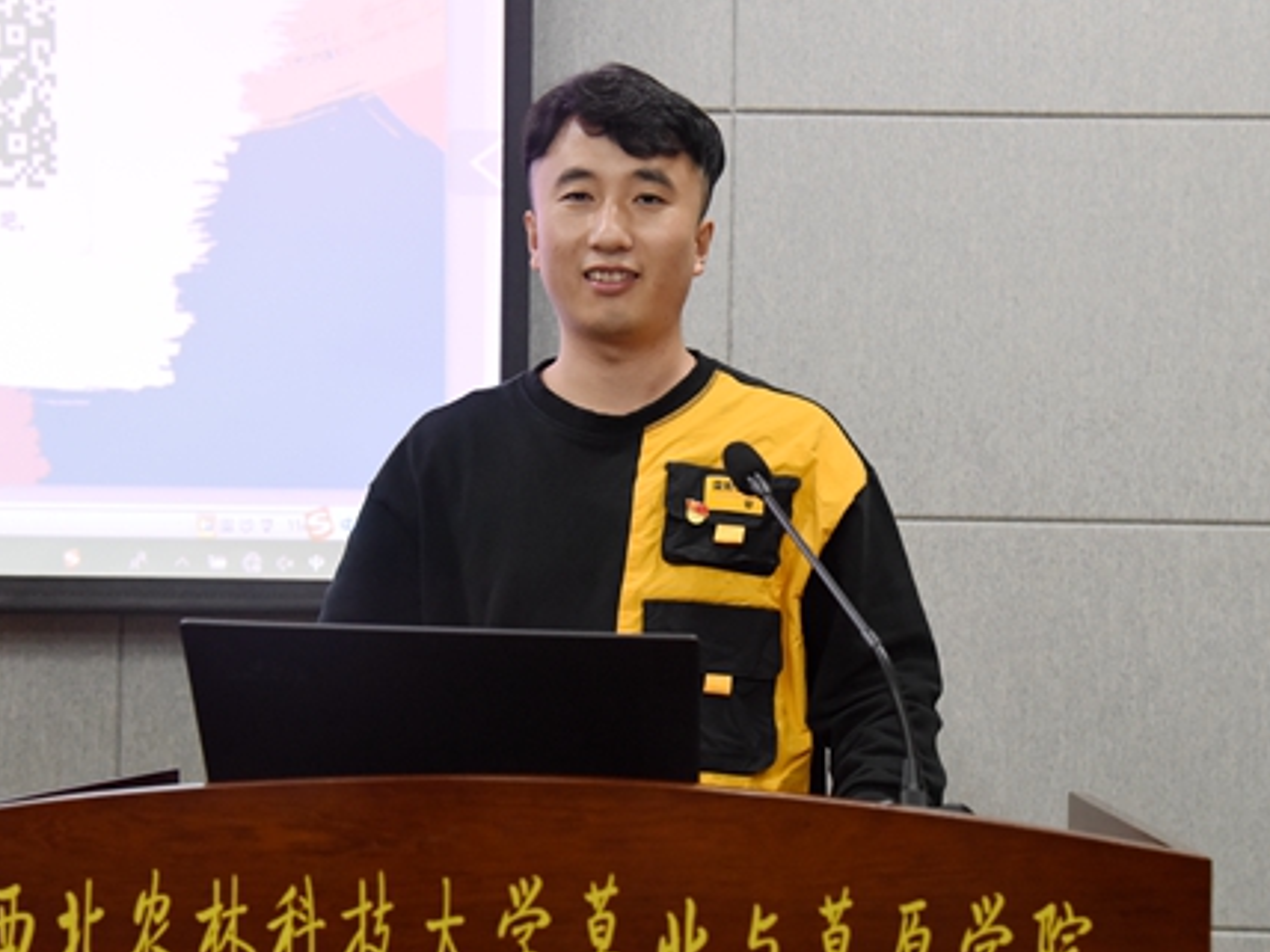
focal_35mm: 62
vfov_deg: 23.6
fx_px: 2275
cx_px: 691
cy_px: 489
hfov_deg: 31.2
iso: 3200
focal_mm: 46
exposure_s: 1/160
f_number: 5
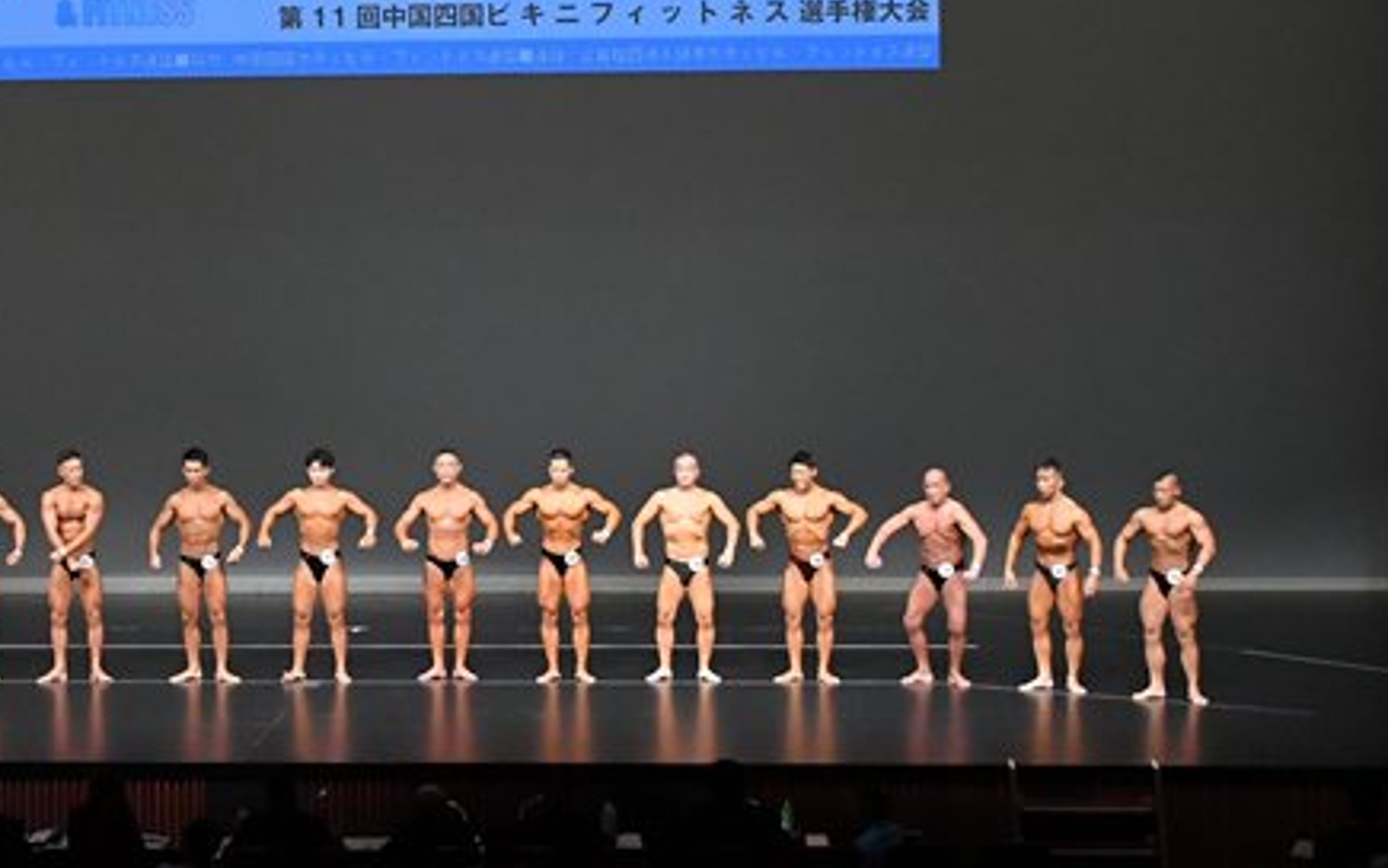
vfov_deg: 13.3
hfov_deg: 21.1
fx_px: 3708
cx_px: 397
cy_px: 367
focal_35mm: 98
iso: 4000
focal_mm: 36
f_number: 5.6
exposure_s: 1/400
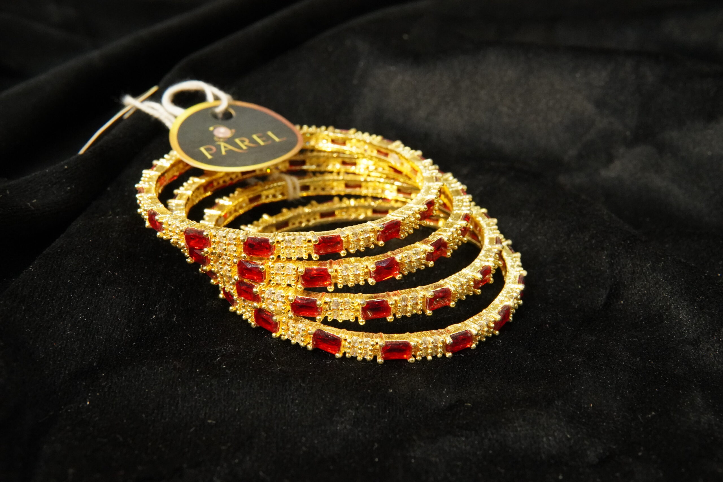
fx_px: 904
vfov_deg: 29.9
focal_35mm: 45
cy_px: 241
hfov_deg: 43.6
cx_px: 362
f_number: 9
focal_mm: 30
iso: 4000
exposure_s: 1/80
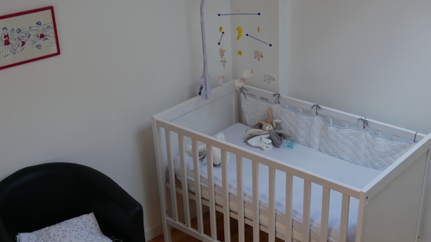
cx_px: 233
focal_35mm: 51
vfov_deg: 23.4
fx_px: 583
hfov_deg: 40.6
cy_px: 166
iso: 200
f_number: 3.5
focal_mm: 12
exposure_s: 1/60
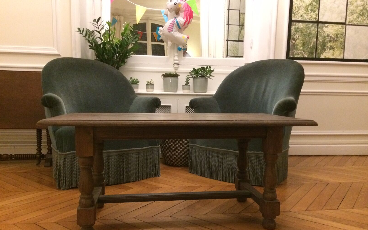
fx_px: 311
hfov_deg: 61.2
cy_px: 137
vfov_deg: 40.4
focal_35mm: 31
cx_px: 183
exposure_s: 1/17
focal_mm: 4.15
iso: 500
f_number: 2.2
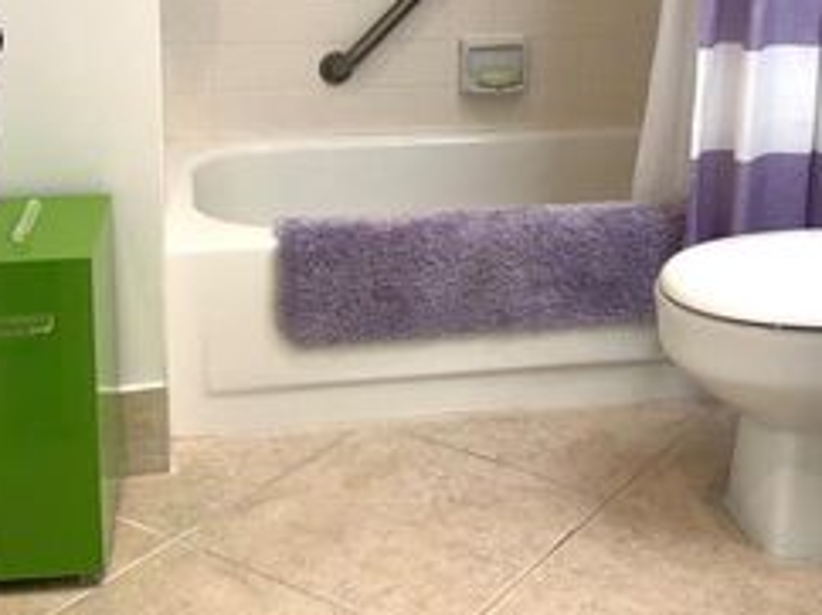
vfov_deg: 24.2
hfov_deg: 32.7
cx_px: 445
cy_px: 90
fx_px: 1400
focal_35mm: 59
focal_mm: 6.76
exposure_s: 1/137
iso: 50
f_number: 1.78
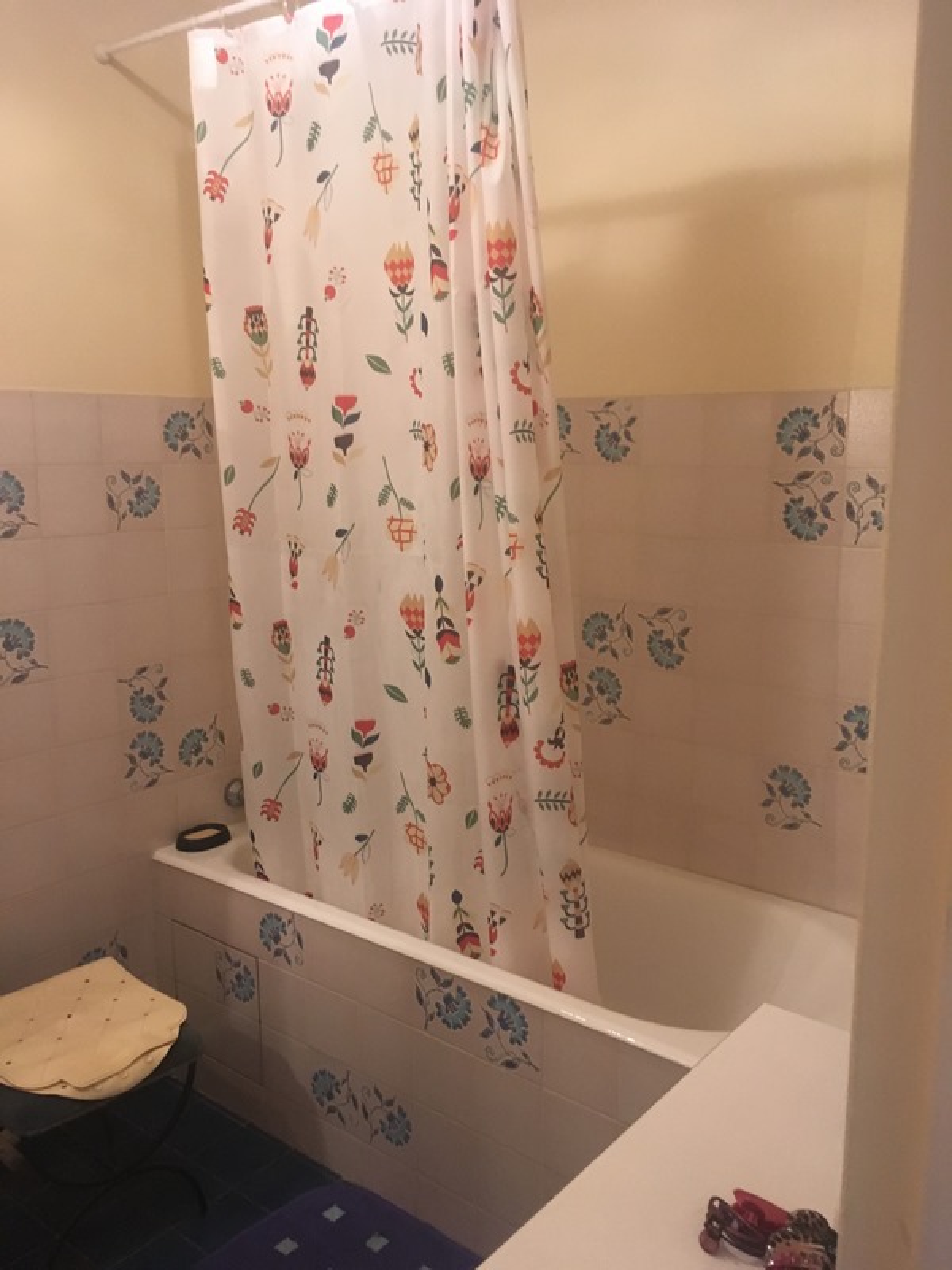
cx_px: 476
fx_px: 1063
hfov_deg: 48.2
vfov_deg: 61.7
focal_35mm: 29
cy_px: 635
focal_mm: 4.15
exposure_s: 1/33
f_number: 2.2
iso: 250
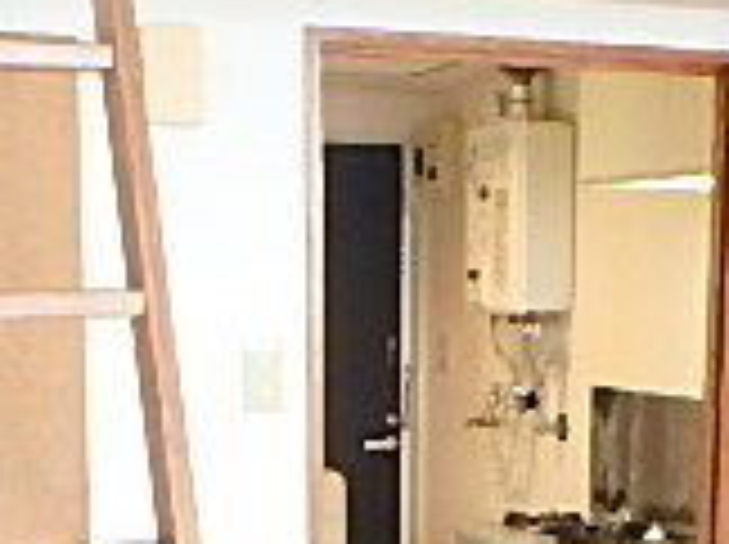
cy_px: 674
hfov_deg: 23.6
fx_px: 1745
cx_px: 396
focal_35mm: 83
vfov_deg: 16.9
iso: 800
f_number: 3.5
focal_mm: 3.7
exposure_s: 1/15
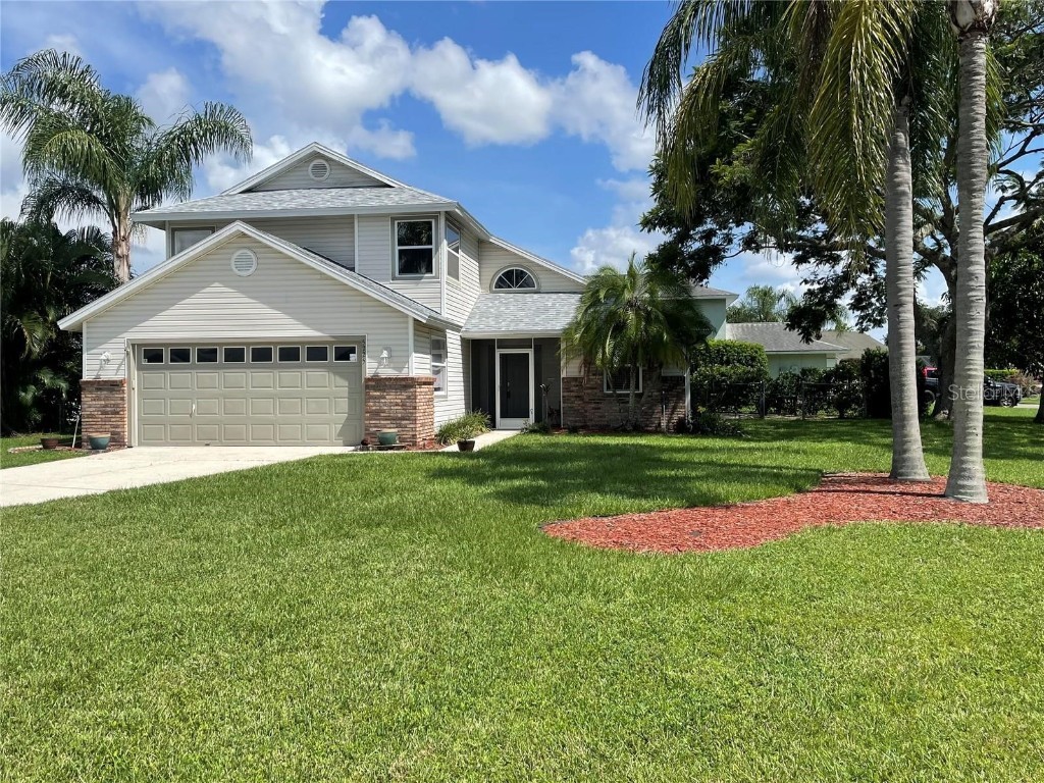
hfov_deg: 67.3
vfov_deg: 53.1
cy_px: 392
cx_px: 522
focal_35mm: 26
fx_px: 784
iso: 32
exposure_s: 1/4000
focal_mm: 4.2
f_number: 1.6
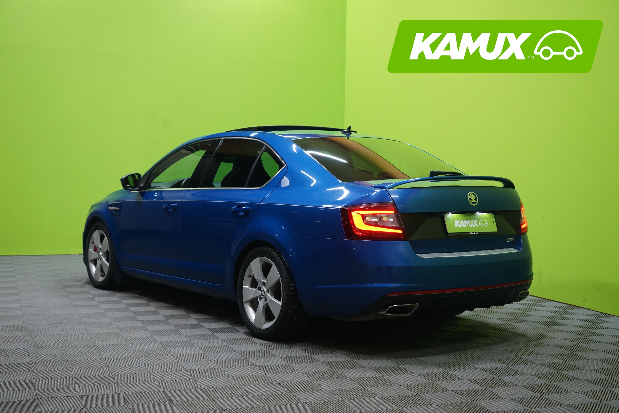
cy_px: 206
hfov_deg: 41.9
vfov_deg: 28.6
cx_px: 310
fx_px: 808
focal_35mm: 47
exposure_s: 1/20
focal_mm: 47
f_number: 5
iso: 1000
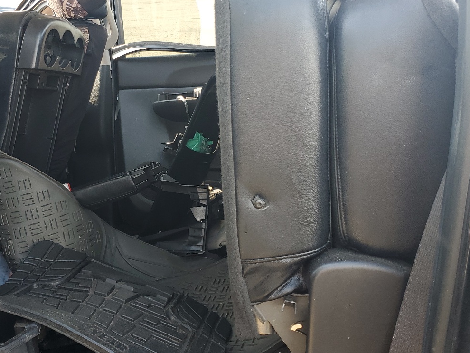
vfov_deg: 34.3
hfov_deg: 44.3
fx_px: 570
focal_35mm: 42
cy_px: 161
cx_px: 164
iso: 50
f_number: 1.5
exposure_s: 1/132
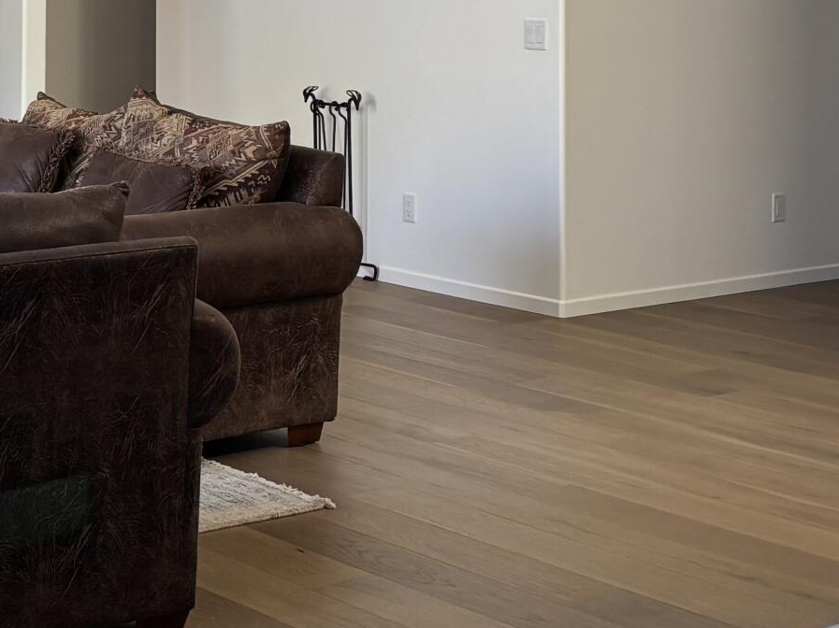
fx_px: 2108
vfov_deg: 16.6
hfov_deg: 22.4
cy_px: -18
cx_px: 248
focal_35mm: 87
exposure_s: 1/60
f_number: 1.6
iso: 100
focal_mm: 5.96
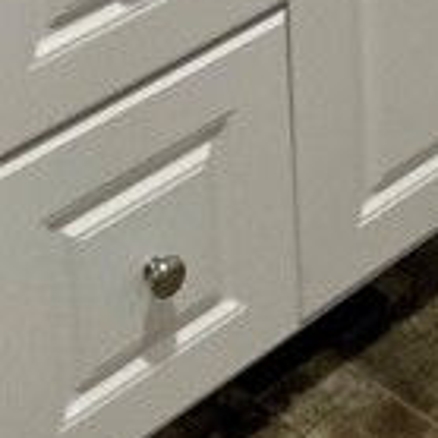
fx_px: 2033
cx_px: 555
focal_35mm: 142
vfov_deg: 10.5
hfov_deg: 12.0
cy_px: -627
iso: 125
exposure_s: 1/60
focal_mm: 3
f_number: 1.8
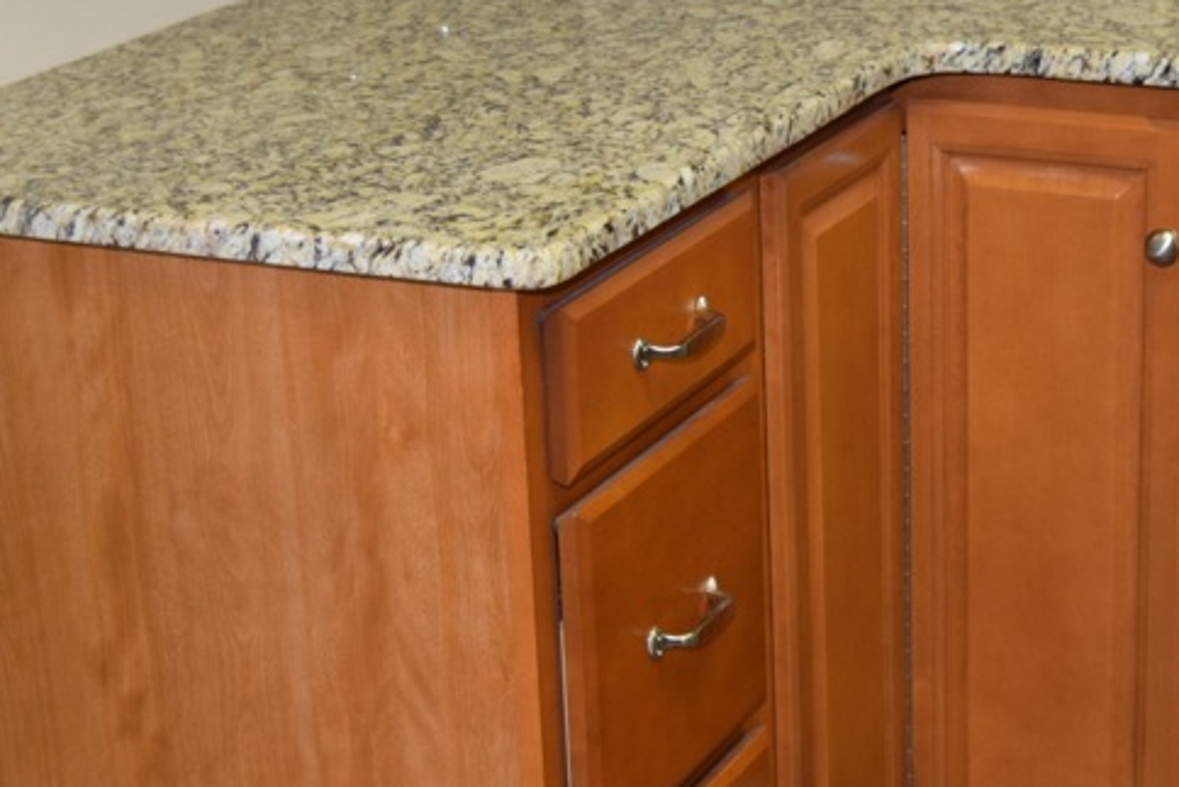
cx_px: 833
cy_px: 435
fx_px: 3146
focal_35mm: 96
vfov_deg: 14.3
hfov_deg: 21.1
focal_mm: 31
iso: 800
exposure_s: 1/80
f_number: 4.5
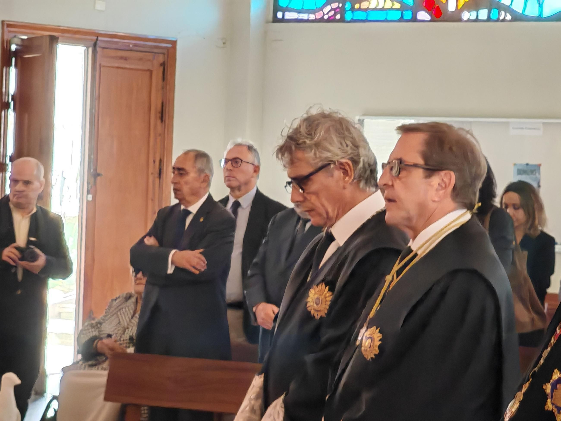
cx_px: 280
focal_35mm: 163
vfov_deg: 9.1
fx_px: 2642
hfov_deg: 12.1
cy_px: 210
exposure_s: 1/33
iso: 500
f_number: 2.4
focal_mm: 8.67
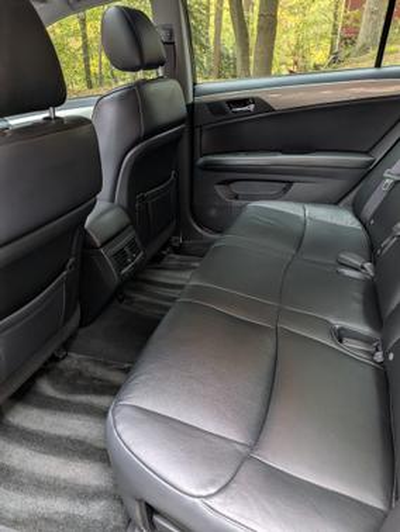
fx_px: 369
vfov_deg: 71.6
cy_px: 266
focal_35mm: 24
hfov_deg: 56.9
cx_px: 200
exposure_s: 1/65.6
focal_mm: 4.53
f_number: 1.7
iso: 183
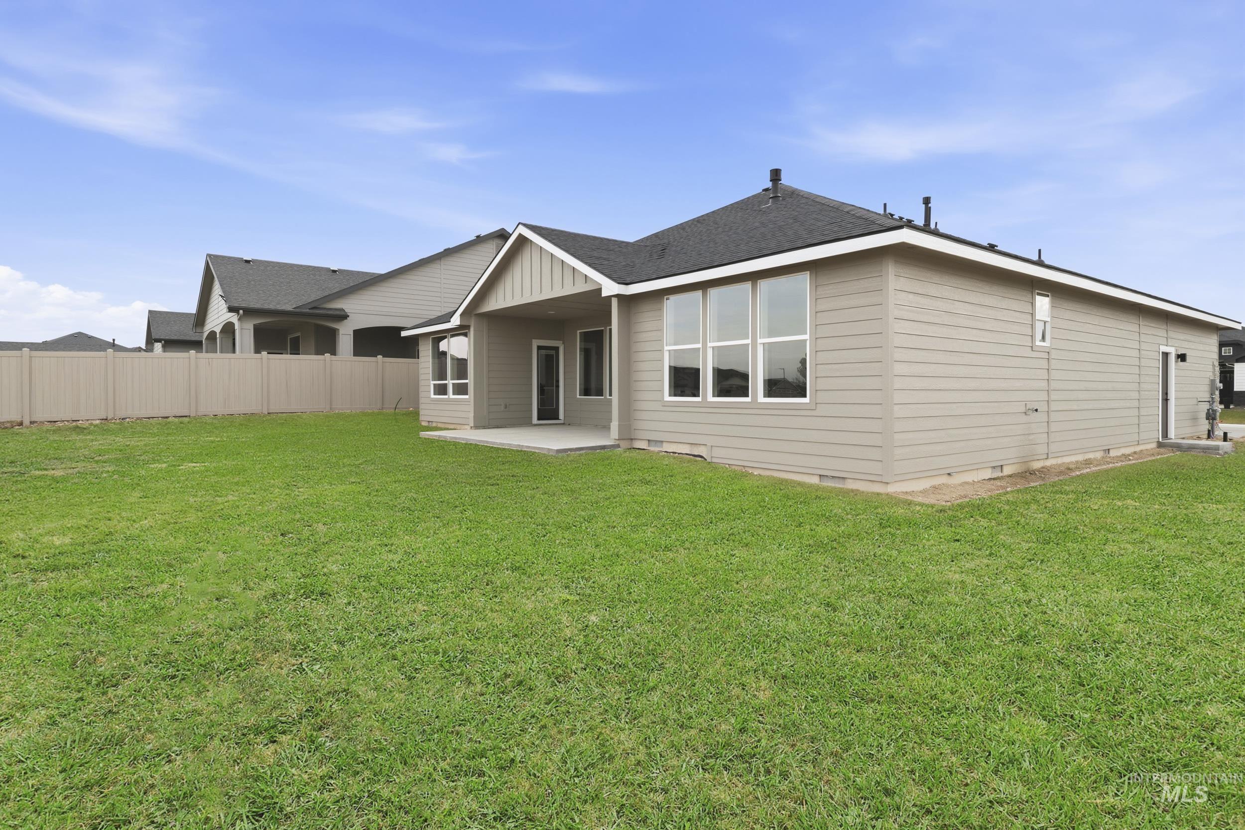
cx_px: 622
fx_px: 657
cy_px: 415
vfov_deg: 64.6
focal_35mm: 19
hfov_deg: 86.9
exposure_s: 1/160
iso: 320
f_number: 11
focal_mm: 19
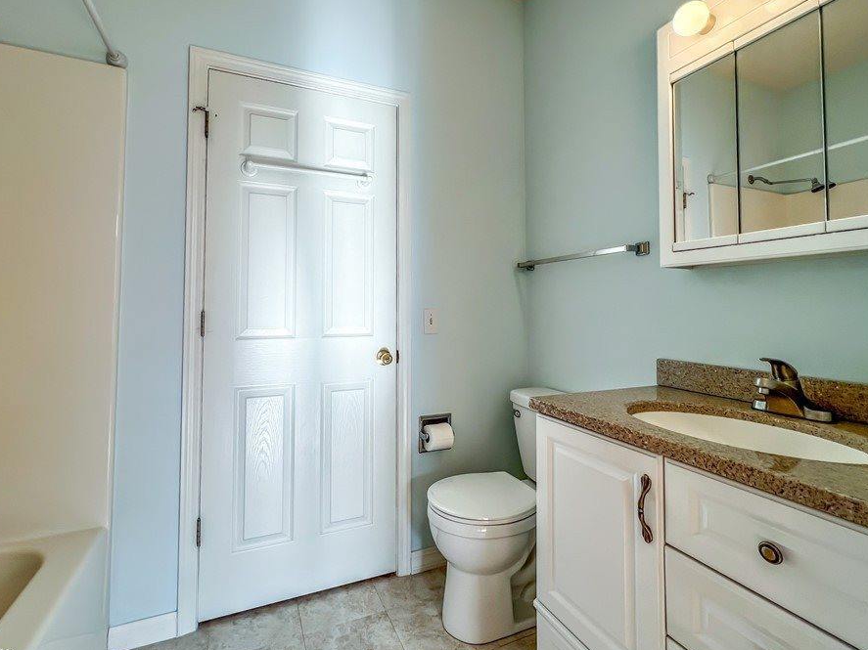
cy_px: 295
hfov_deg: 98.1
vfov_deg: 81.5
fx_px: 376
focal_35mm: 15
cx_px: 409
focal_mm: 1.57
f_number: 1.8
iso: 32
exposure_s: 1/160
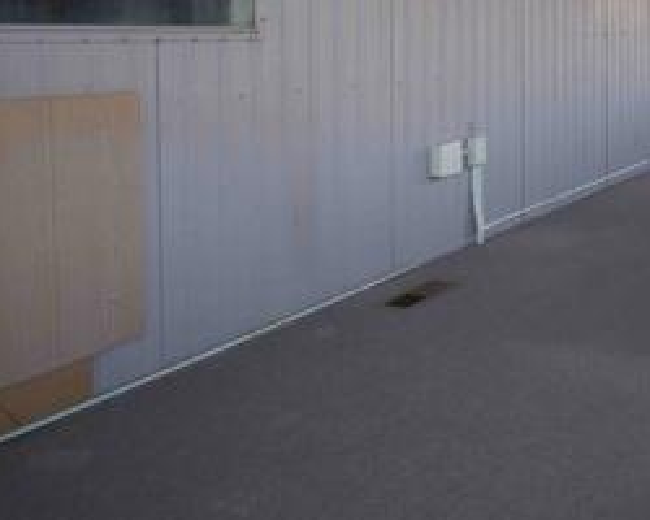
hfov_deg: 41.3
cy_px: 53
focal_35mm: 36
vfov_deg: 38.4
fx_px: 693
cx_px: 697
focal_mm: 10
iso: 400
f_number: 4.5
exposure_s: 1/30
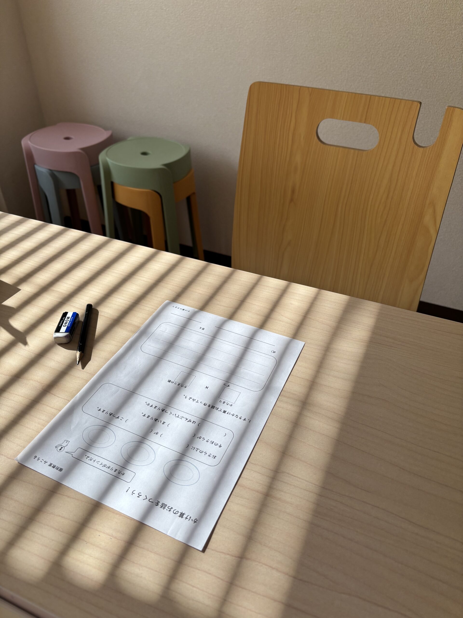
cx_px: 232
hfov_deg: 53.1
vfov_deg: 67.3
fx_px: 464
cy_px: 309
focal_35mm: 26
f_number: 1.6
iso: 50
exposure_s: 1/303
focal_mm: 5.96
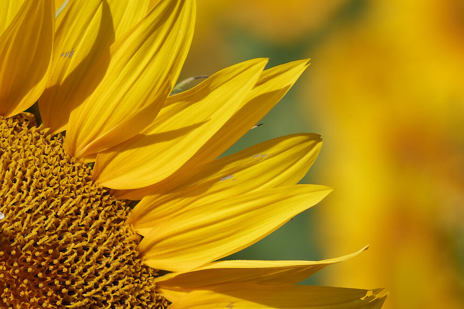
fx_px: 4675
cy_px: 297
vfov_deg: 3.8
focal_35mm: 363
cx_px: -45
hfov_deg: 5.7
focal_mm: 100
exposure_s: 1/800
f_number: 5.6
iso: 100
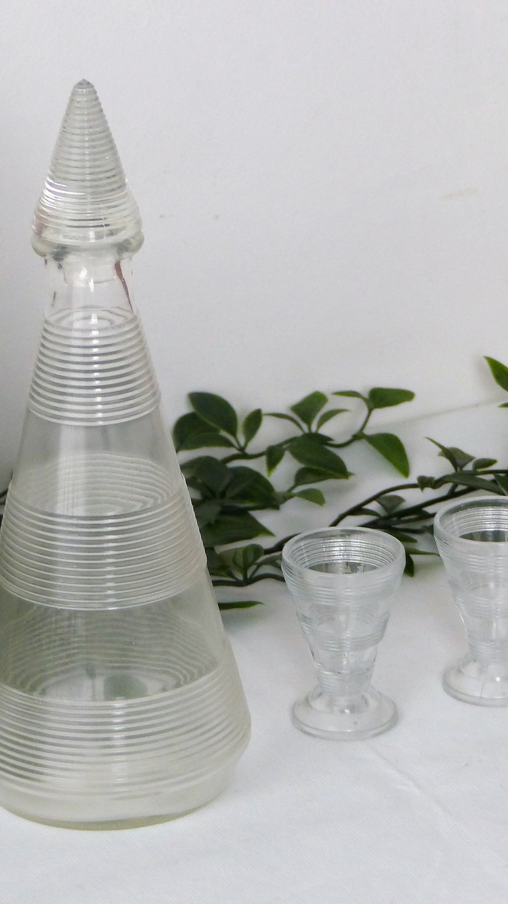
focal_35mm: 173
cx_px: 290
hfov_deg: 7.0
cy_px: 452
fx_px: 4144
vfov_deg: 12.4
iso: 250
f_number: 2.8
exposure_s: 1/60
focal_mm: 19.6
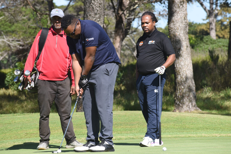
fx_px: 1734
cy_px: 77
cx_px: 116
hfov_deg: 7.6
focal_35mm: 270
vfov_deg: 5.1
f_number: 9
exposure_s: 1/160
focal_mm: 180
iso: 100
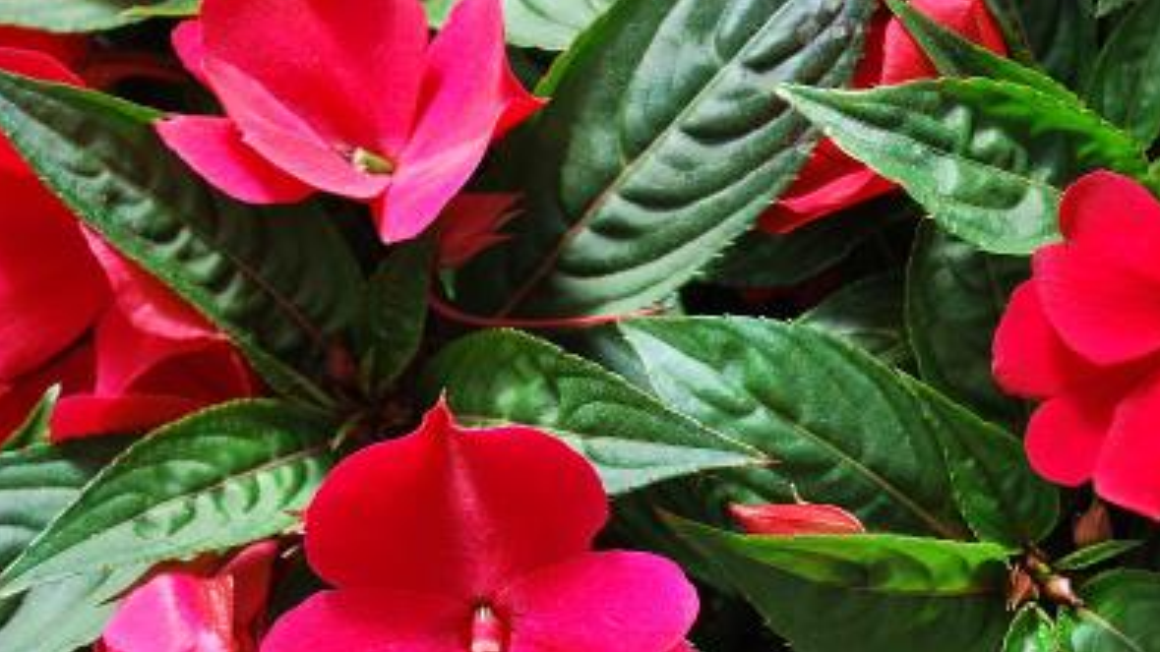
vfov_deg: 18.8
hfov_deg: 32.8
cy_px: 298
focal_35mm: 64
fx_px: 1968
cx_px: 581
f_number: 8
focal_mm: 40
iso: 110
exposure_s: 1/60
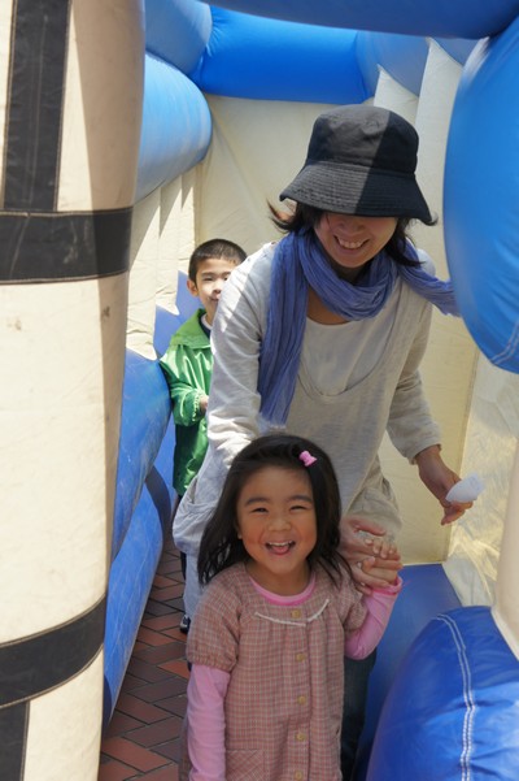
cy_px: 390
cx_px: 260
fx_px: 1559
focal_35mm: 72
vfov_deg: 28.1
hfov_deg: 18.9
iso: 200
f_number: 5.6
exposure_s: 1/400
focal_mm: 48
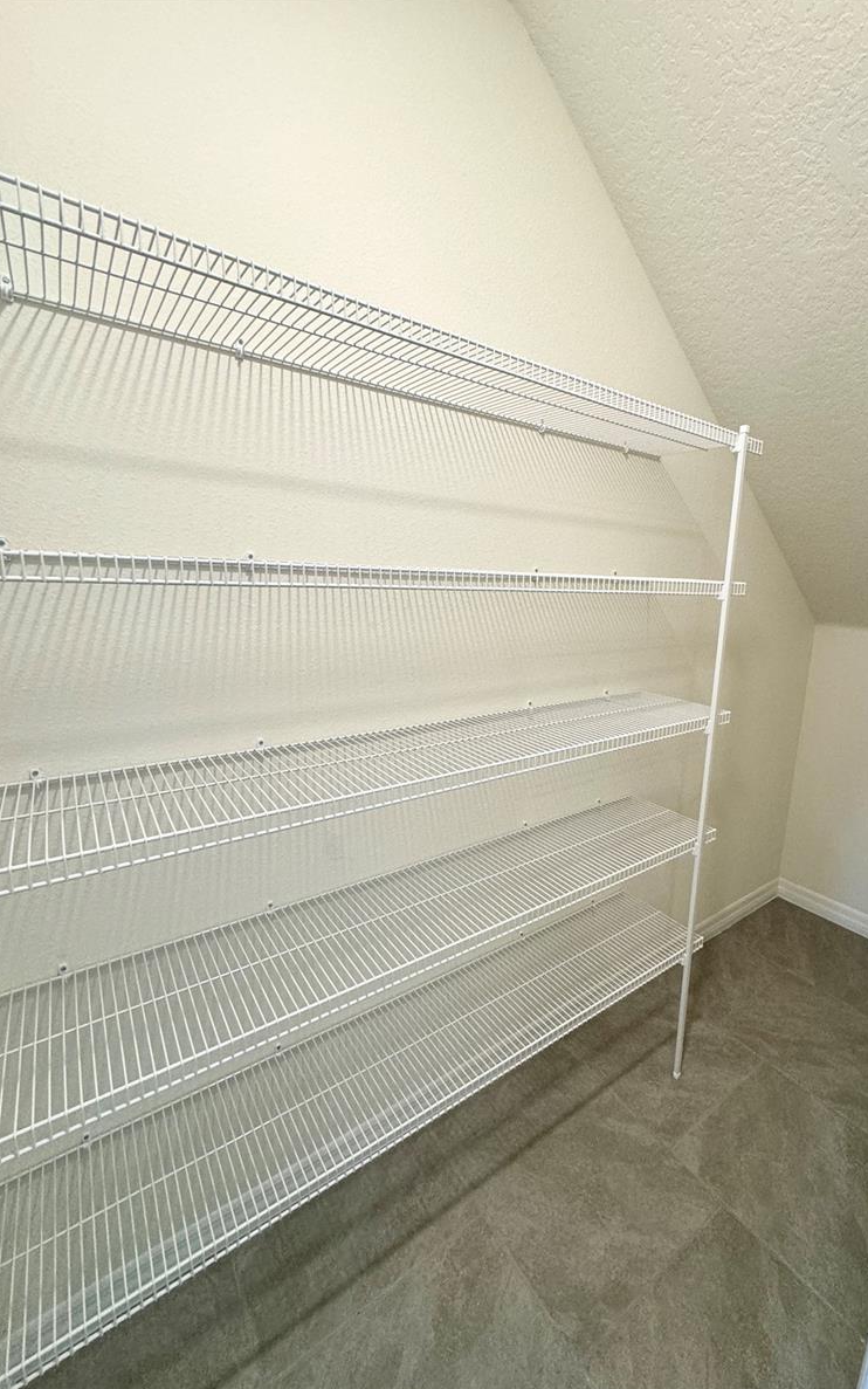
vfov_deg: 101.5
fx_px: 568
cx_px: 518
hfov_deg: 74.0
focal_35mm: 15
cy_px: 696
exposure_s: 1/120
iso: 200
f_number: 2.2
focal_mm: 2.22
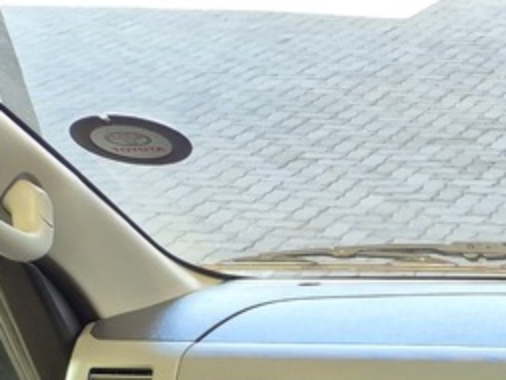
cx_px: 966
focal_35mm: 93
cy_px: 636
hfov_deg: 16.7
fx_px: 1360
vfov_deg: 14.4
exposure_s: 1/100
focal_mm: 5.4
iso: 250
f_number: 1.8
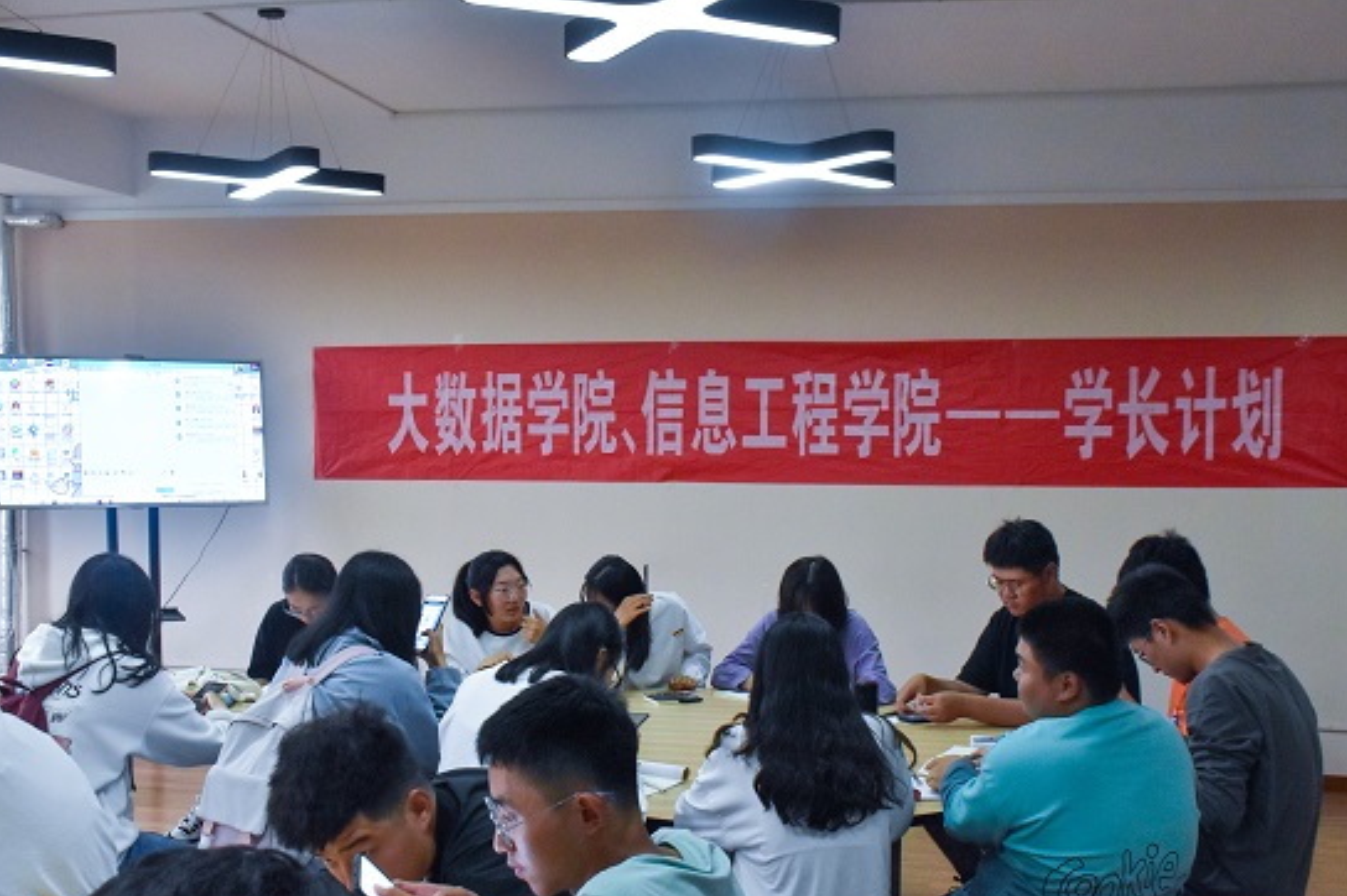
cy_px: 505
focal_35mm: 41
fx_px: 1518
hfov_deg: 47.9
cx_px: 656
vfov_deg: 32.9
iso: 1600
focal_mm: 23
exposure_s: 1/80
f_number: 8
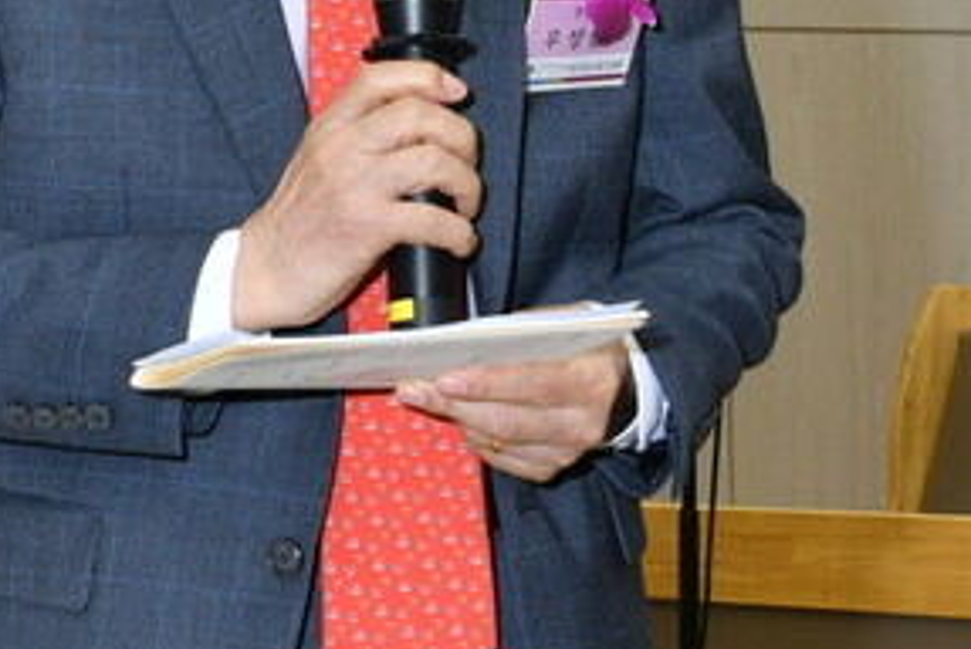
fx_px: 5049
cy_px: -220
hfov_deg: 11.0
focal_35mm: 187
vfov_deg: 7.3
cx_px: 413
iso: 320
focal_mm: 28
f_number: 5.6
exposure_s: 1/80
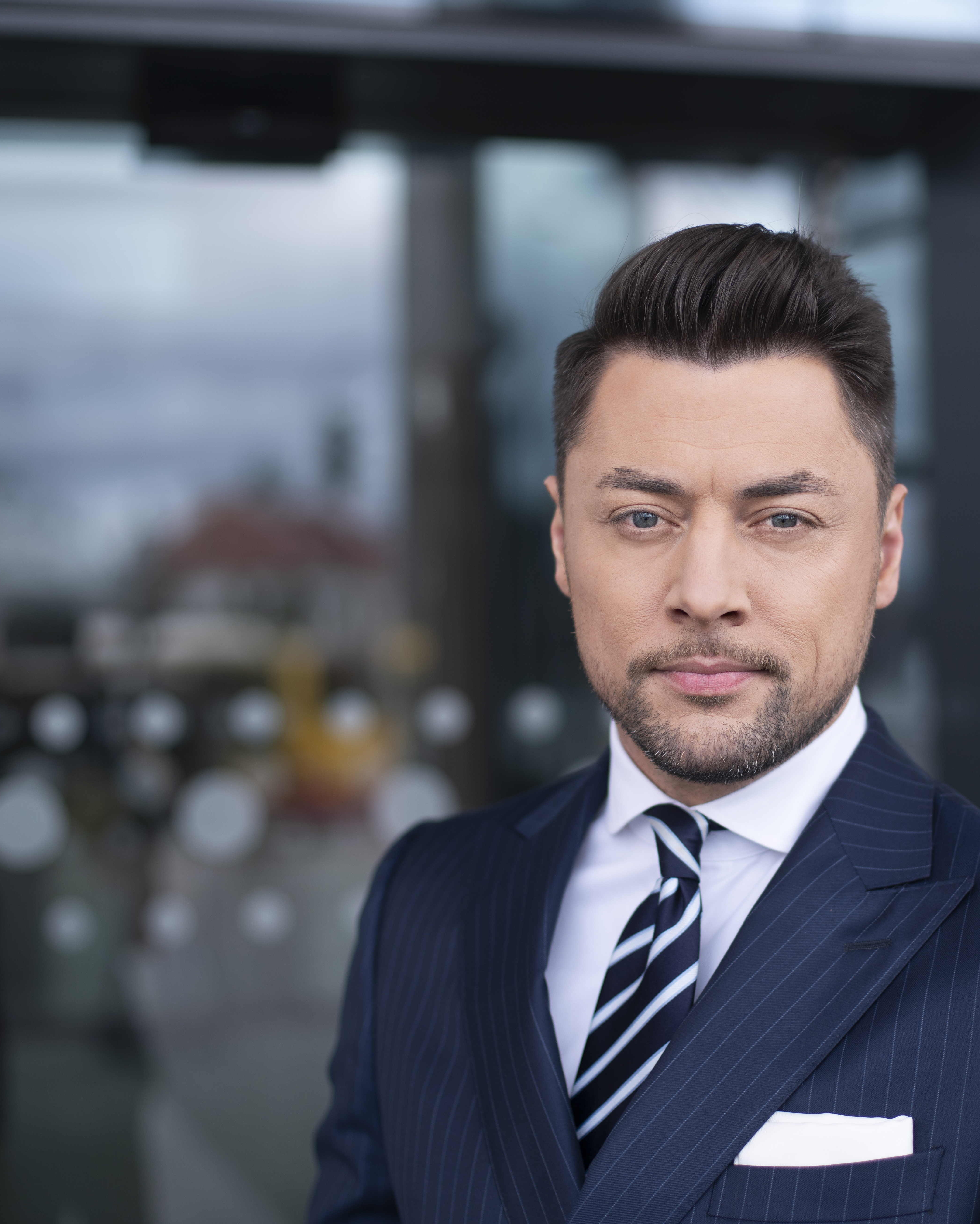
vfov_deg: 26.8
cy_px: 614
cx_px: 700
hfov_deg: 21.4
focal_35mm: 71
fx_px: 2574
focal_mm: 50
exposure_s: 1/400
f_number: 2
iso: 100
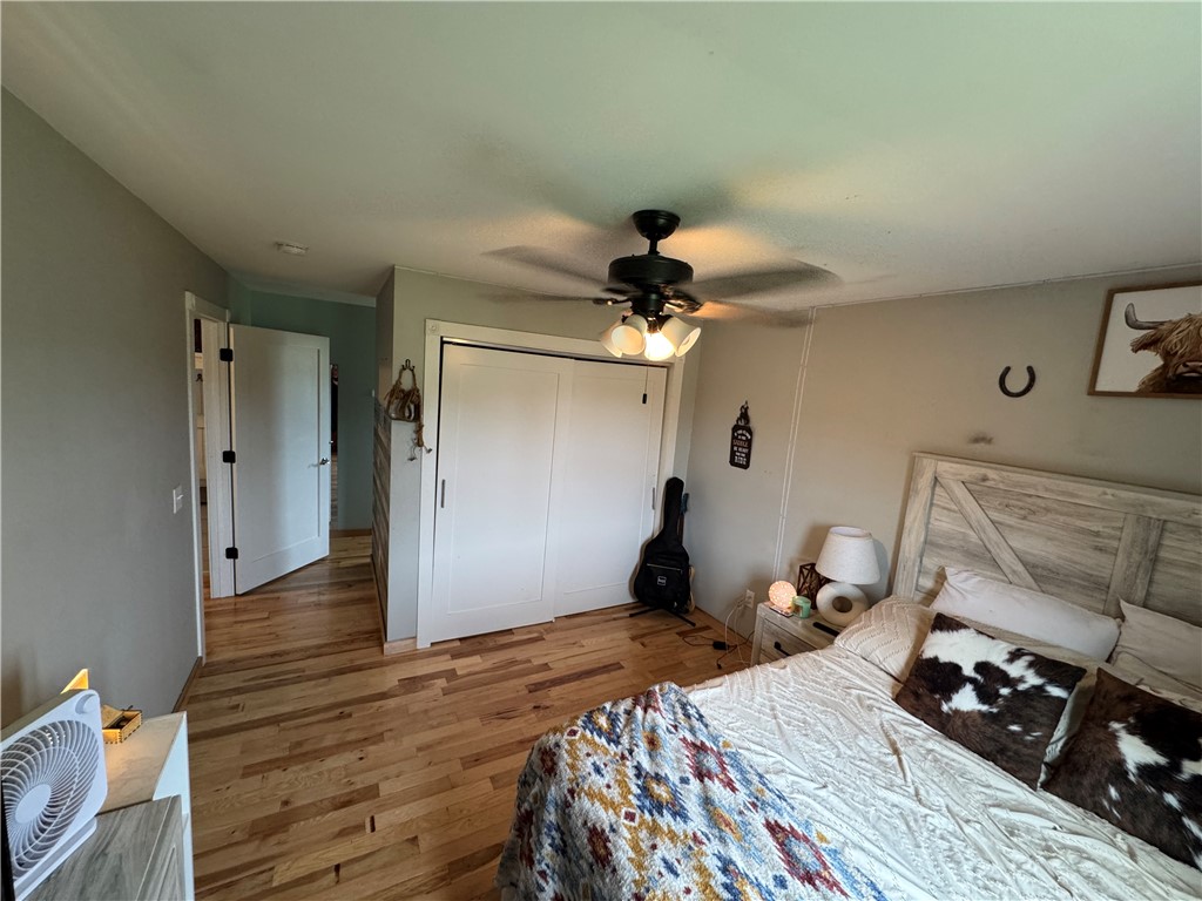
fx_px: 486
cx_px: 601
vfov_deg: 85.7
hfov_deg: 102.1
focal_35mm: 14
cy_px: 450
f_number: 2.2
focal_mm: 2.22
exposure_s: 1/60
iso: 250
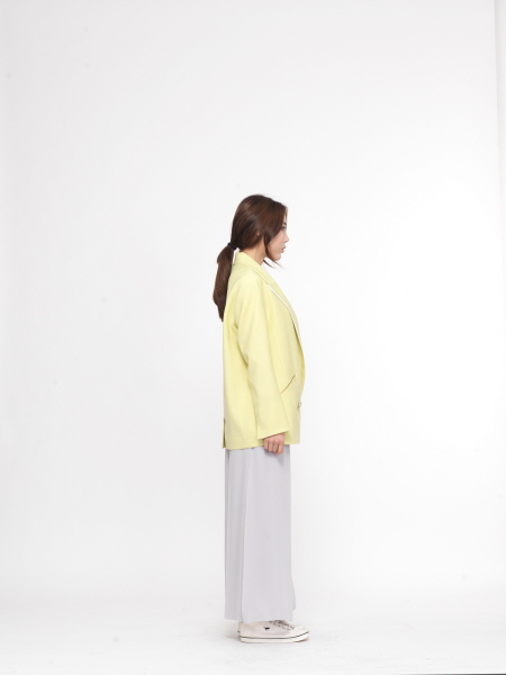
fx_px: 1208
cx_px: 253
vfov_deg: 31.2
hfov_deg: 23.7
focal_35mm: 62
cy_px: 338
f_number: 9
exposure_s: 1/250
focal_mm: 80
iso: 100
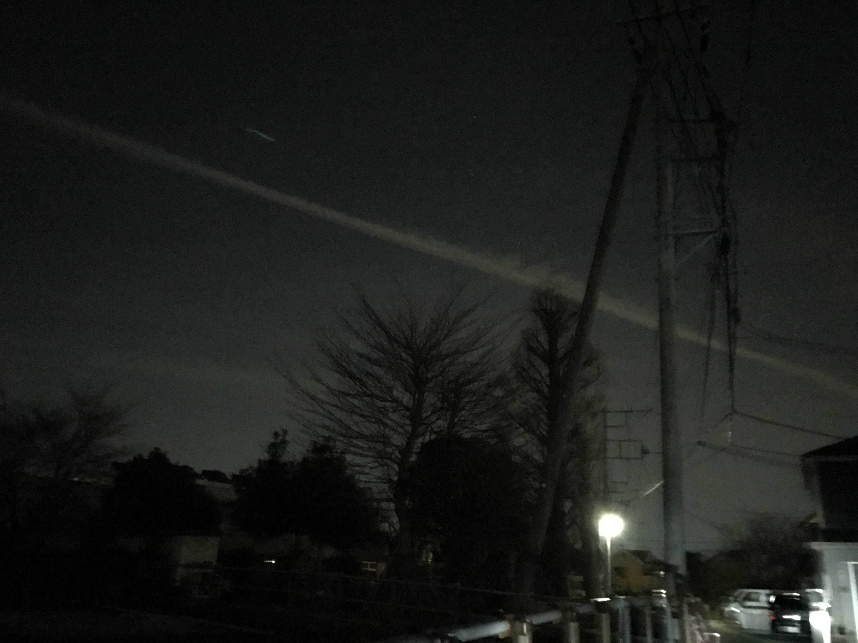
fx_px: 694
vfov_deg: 49.7
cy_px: 322
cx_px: 429
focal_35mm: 28
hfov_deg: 63.4
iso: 1600
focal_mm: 3.99
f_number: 1.8
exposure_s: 1/4
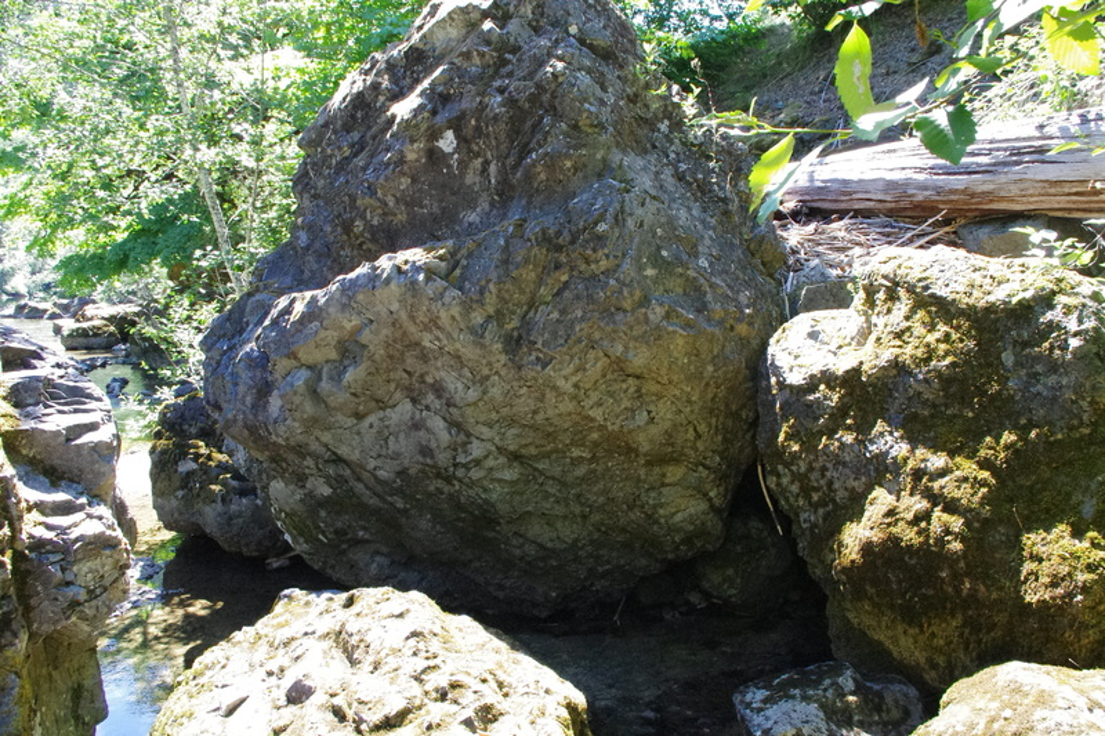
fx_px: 829
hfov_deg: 67.4
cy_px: 368
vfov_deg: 47.9
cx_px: 552
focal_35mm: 27
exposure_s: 1/320
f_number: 11
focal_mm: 18
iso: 6400
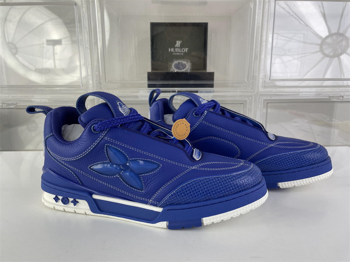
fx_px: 263
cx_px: 175
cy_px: 131
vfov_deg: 53.1
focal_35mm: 26
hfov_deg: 67.3
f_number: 1.6
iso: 32
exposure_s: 1/197
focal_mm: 4.2
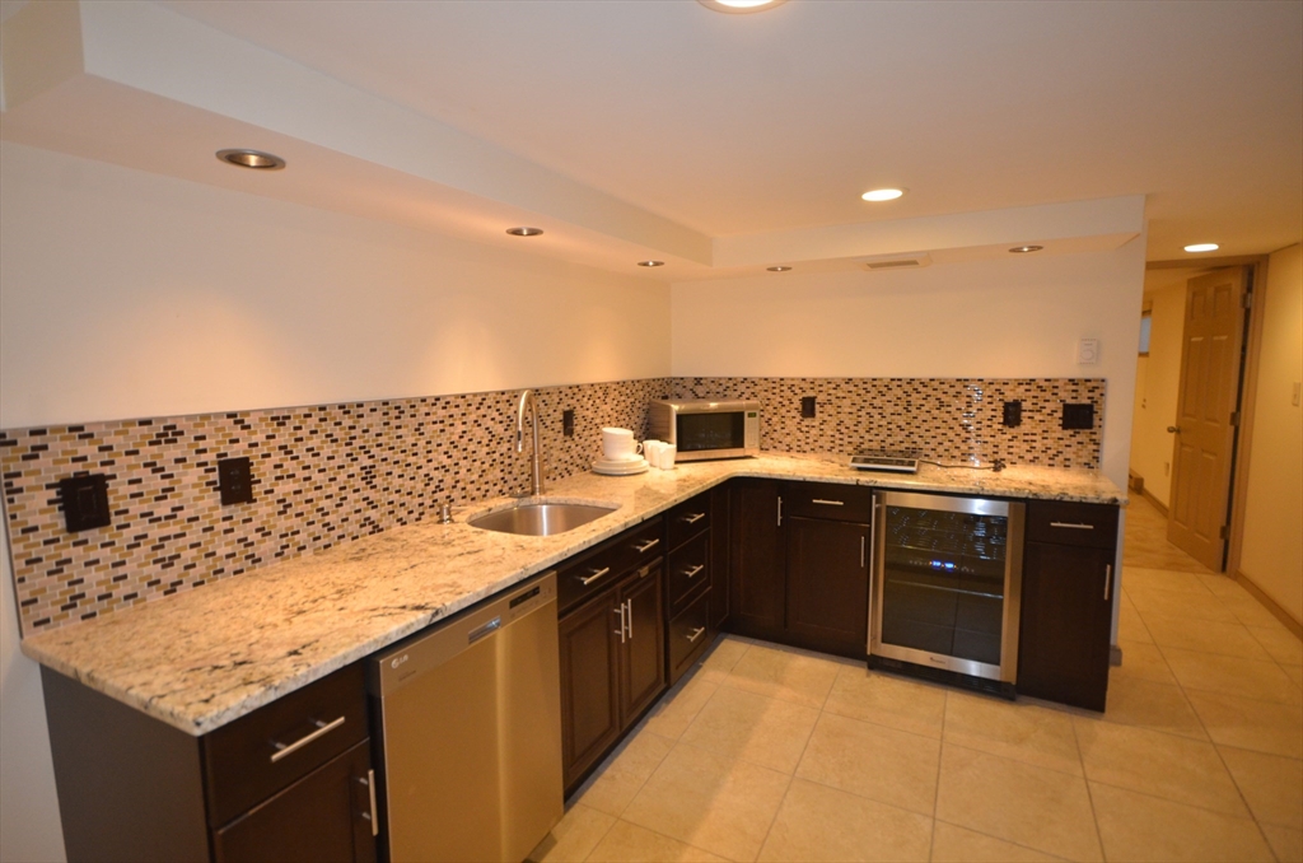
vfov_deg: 69.4
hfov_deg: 92.6
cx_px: 652
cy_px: 432
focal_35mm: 17
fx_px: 623
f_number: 4.2
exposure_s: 1/60
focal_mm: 11.5
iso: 800
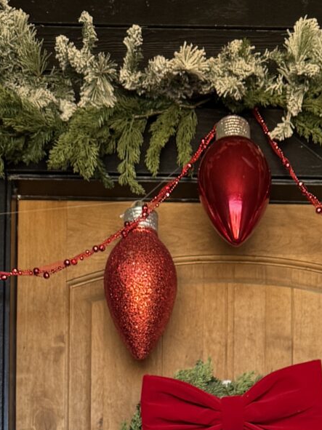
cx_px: 231
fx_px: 1290
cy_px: 848
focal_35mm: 104
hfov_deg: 14.2
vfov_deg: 15.4
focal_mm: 6.76
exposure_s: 1/228
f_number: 1.78
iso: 100
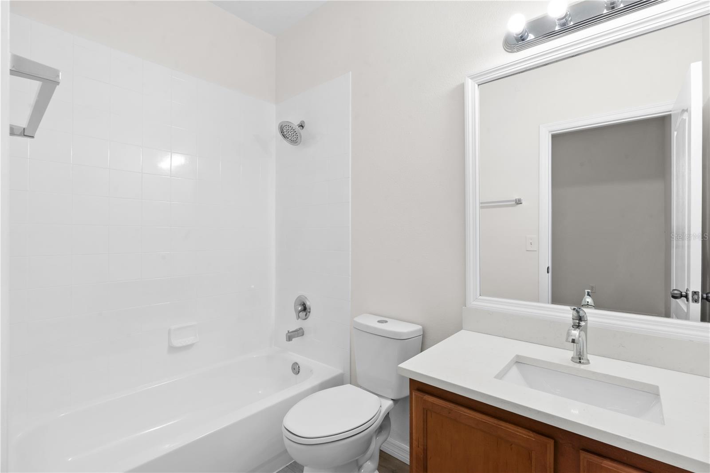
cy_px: 236
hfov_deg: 93.3
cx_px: 355
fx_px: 335
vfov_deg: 70.4
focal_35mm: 17
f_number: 13
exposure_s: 1/2
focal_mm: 17
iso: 125
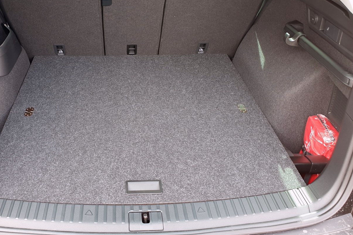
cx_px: 131
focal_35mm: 36
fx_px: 353
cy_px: 107
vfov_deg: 36.8
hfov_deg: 52.5
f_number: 2.4
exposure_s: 1/60
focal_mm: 4.3
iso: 64
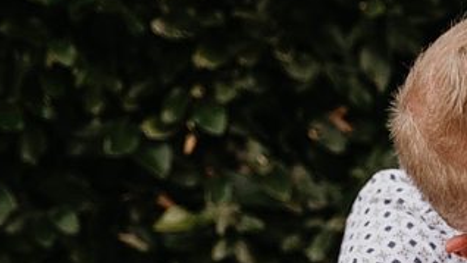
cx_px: 564
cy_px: 420
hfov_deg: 11.2
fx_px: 2341
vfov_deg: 6.3
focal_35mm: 189
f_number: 2.8
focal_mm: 56
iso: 400
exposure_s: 1/320
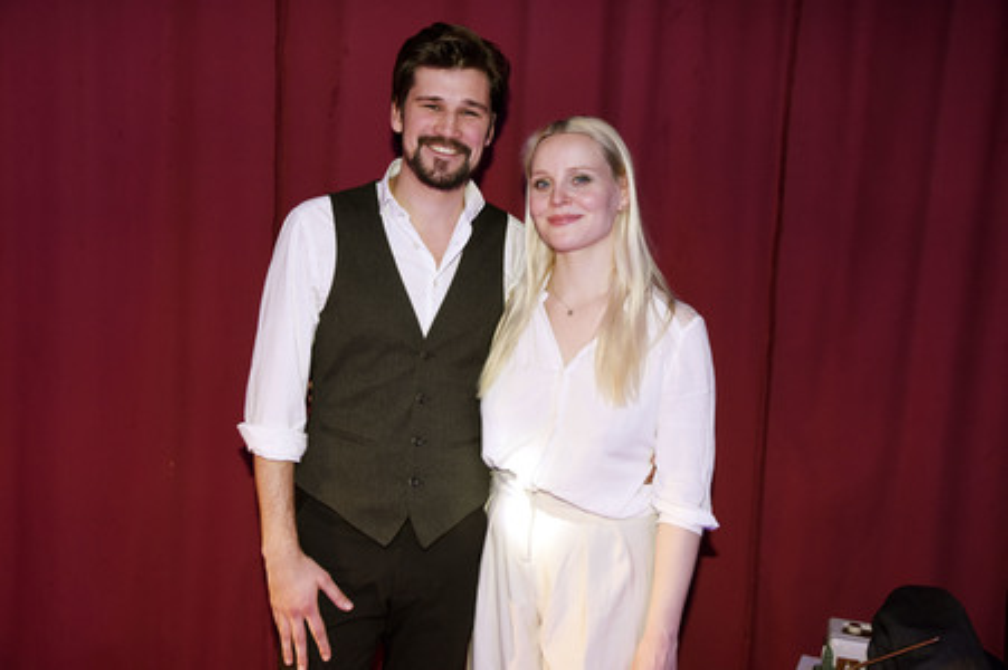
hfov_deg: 50.7
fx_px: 1063
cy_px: 335
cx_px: 504
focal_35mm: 38
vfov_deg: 35.0
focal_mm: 38
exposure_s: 1/60
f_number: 6.3
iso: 2000
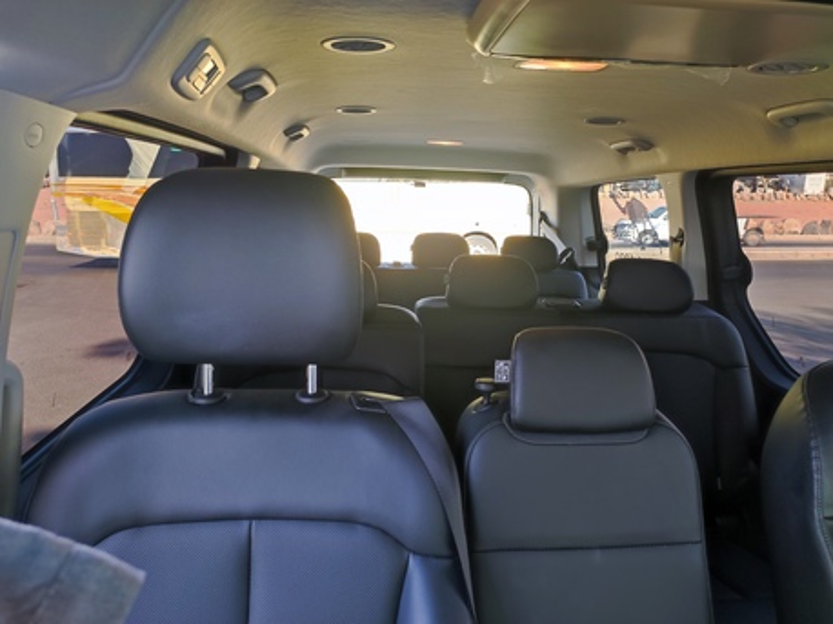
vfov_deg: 74.7
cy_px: 312
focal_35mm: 17
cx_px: 416
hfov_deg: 91.1
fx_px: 409
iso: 419
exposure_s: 1/60
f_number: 1.79
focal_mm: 4.74
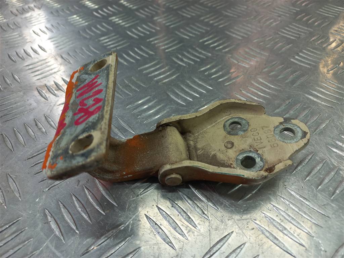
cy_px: 129
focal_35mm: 25
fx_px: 248
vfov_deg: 54.9
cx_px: 172
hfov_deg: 69.4
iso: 40
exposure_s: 1/50
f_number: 1.8
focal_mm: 4.6
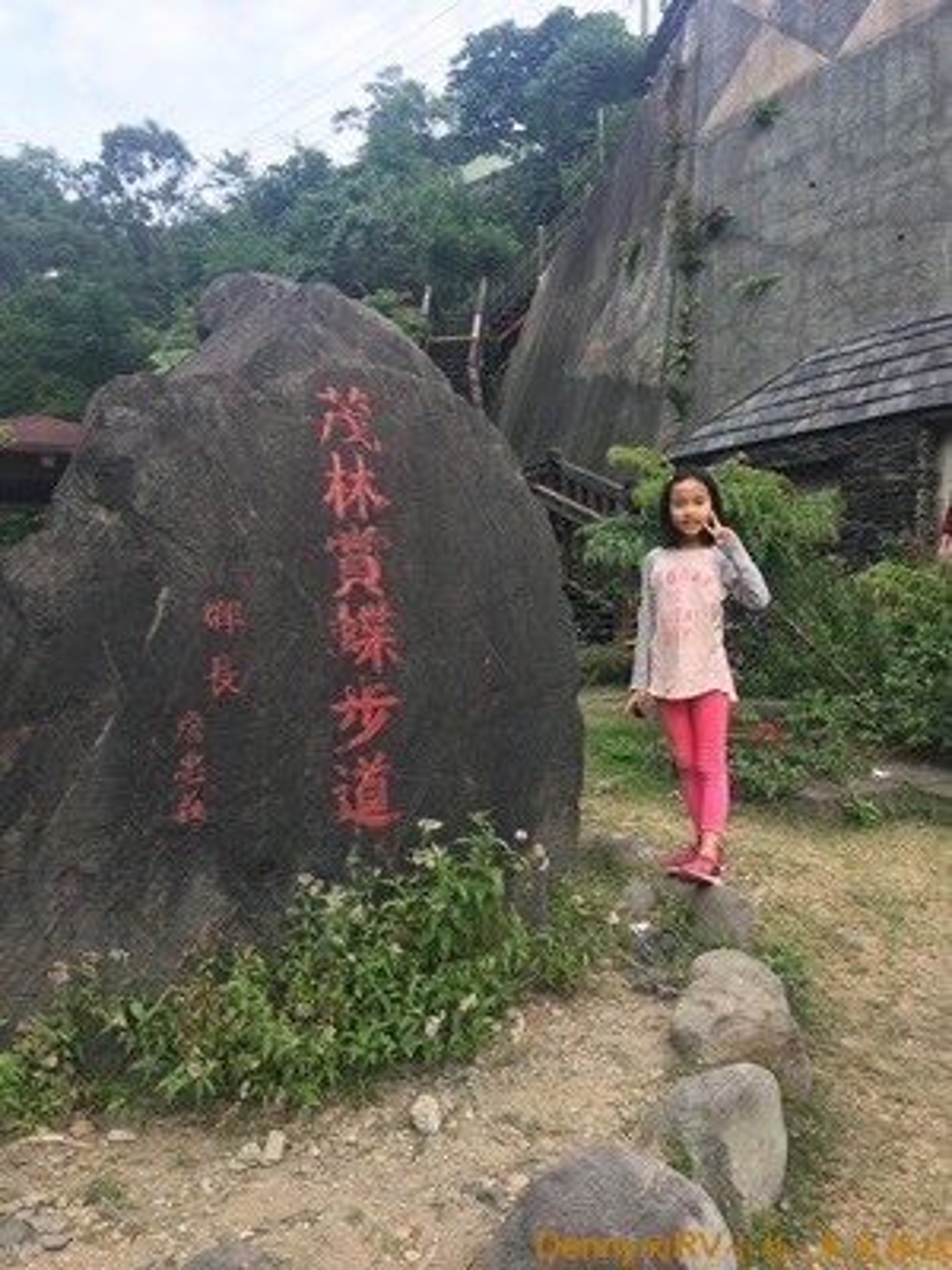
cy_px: 635
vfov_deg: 61.7
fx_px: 1063
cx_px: 476
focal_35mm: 29
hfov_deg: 48.2
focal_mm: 4.15
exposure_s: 1/179
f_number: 2.2
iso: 25
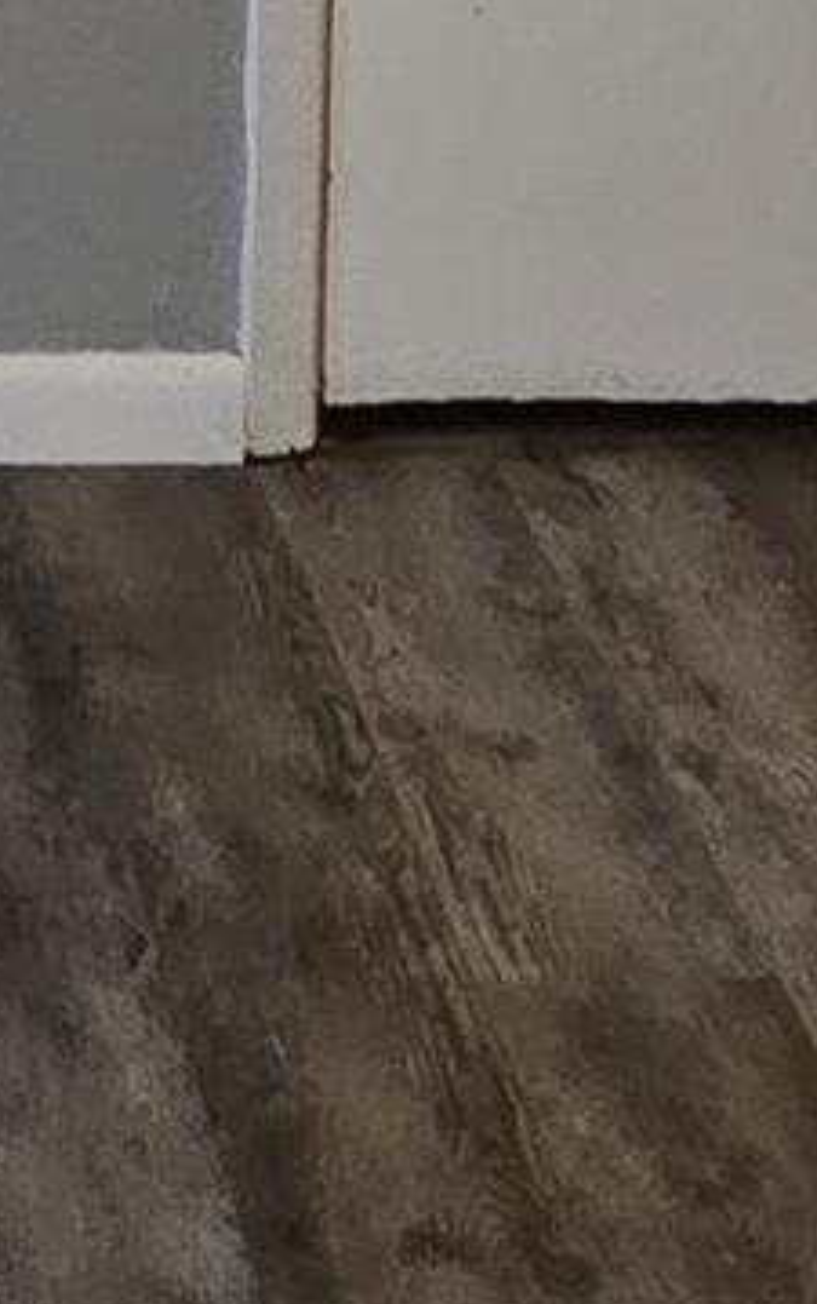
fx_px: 4089
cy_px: -1035
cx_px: -505
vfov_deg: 15.6
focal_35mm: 115
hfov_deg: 10.9
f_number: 2.2
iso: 250
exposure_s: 1/60
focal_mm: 2.2
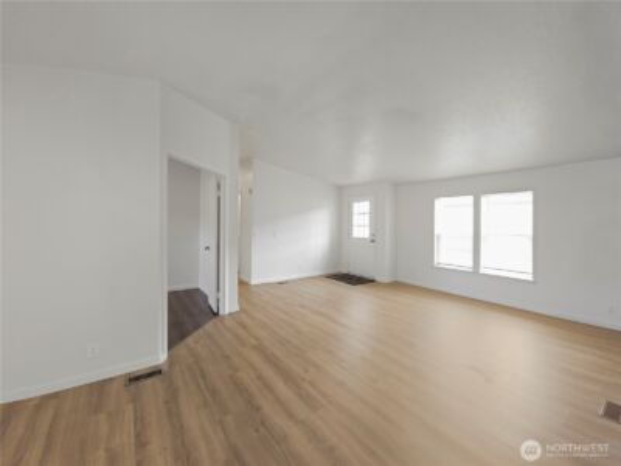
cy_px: 233
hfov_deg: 106.2
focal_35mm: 13
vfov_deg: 89.9
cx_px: 310
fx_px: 233
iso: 64
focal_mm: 2.2
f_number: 2.2
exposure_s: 1/30
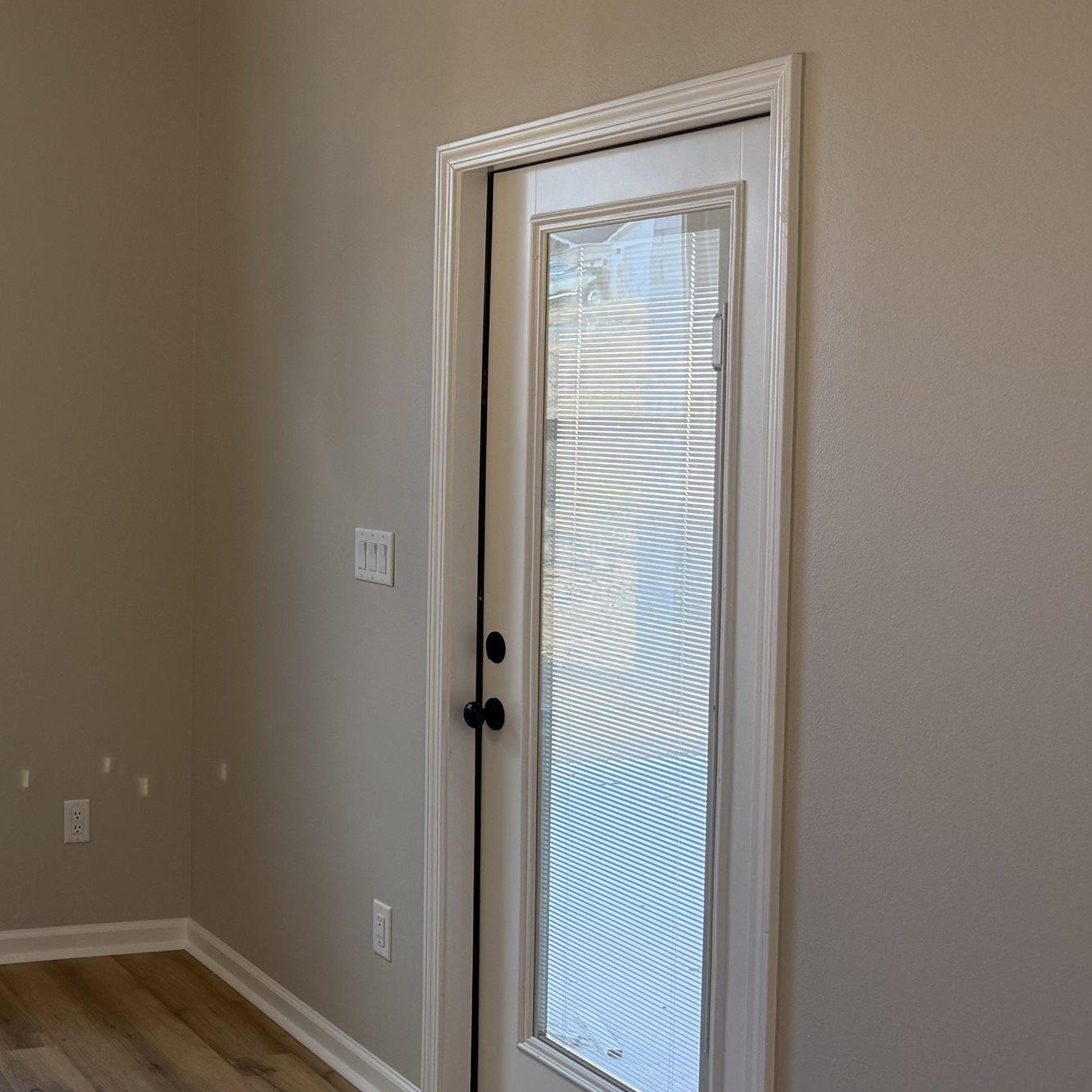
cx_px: -67
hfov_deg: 31.3
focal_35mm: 49
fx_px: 1749
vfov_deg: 34.7
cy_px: 498
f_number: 1.78
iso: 100
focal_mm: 6.76
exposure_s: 1/251
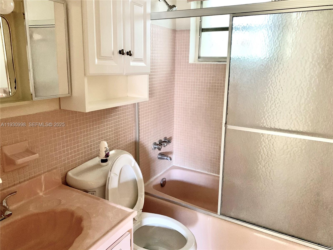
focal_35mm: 26
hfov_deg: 67.3
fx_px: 250
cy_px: 125
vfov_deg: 53.1
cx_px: 166
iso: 800
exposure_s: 1/30
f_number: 1.8
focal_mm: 4.25
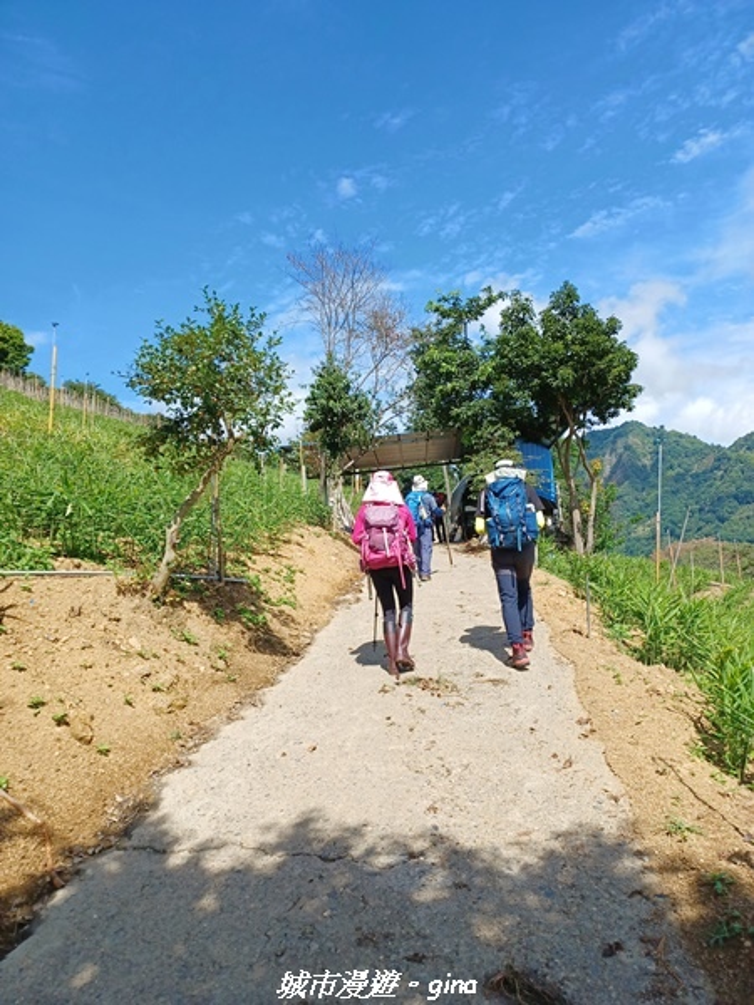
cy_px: 502
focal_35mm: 25
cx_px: 377
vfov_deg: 69.4
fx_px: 726
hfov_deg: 54.9
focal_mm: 4.6
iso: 32
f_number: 1.8
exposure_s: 1/317
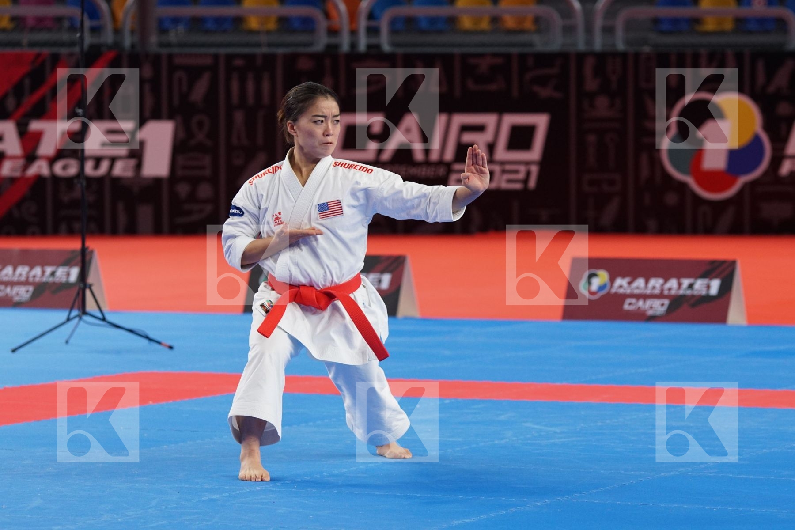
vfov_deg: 7.6
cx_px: 398
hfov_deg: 11.4
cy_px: 265
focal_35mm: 180
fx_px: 3975
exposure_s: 1/400
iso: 800
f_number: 3.2
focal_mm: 120
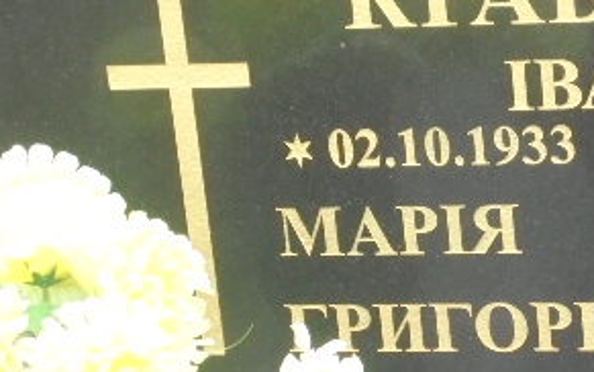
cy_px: 114
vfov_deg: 7.7
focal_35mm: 170
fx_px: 2753
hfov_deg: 12.2
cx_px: 518
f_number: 6.1
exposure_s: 1/30
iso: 400
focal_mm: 13.1
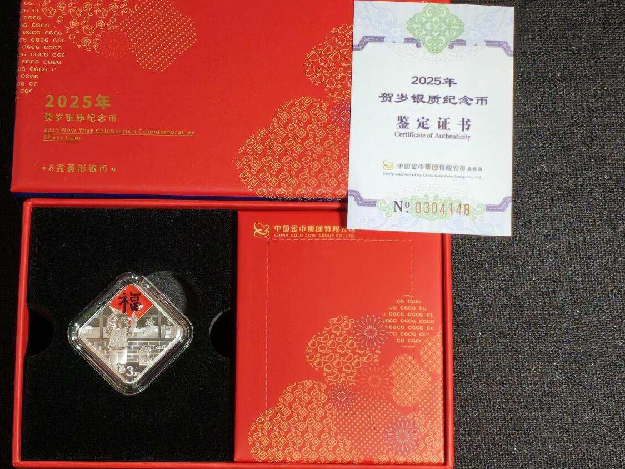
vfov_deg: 14.5
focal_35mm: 102
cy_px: 214
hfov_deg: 19.3
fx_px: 1842
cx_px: 291
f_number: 1.5
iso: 50
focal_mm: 4.94
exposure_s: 1/360
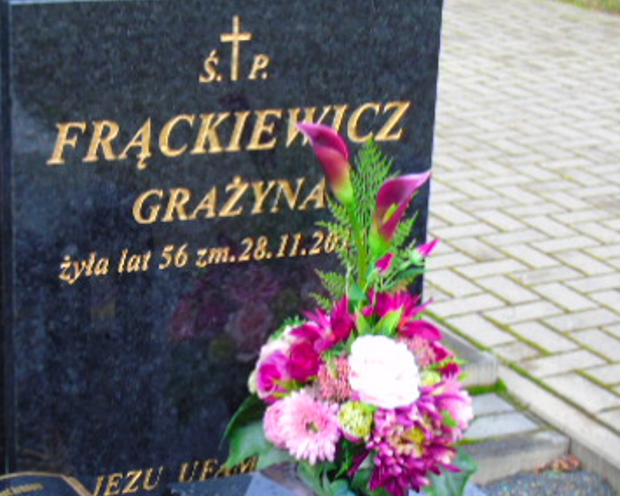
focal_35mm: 81
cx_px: 143
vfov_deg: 18.9
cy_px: 286
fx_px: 1486
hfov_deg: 23.3
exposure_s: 1/30
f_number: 4.1
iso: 200
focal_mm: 8.2
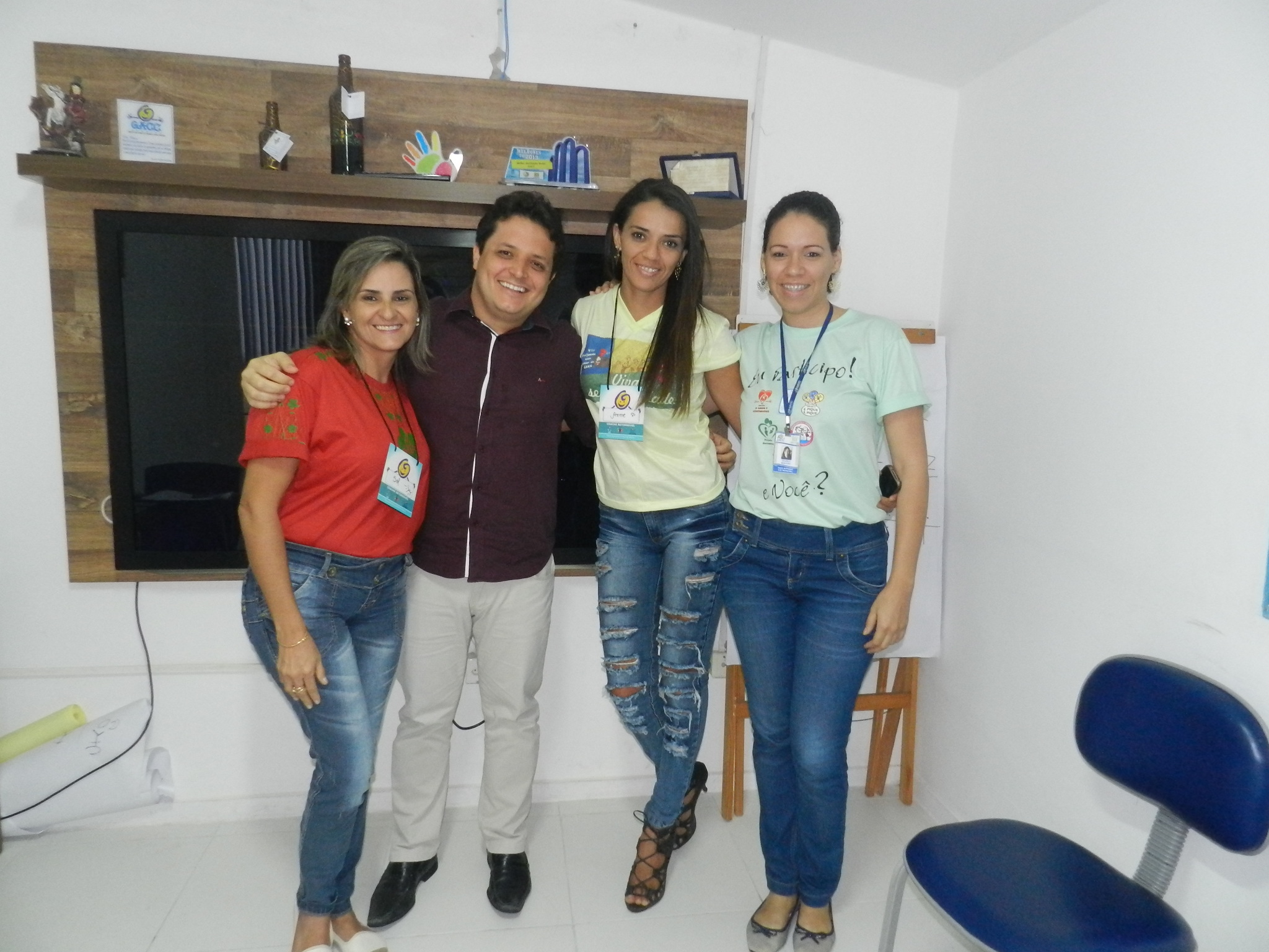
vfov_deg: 58.9
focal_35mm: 23
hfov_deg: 73.9
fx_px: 843
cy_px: 476
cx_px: 634
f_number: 3.5
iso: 800
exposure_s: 1/30
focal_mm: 4
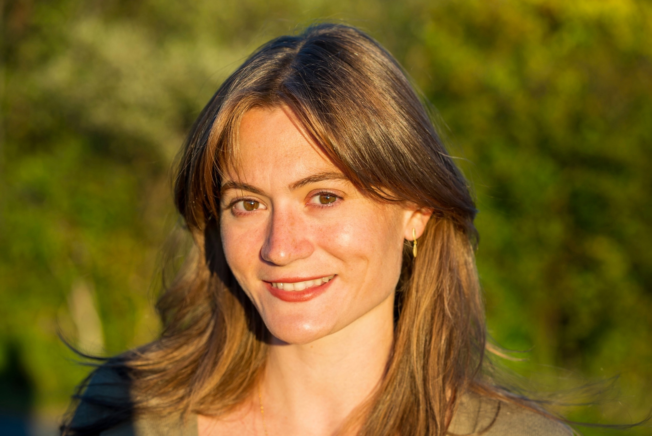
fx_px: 1540
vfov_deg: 16.1
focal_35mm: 85
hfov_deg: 23.9
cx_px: 326
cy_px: 218
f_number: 5
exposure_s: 1/250
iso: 80
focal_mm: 85
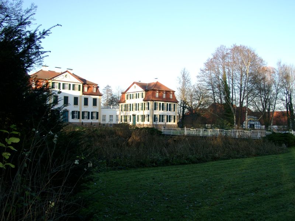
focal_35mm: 34
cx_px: 148
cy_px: 110
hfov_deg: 54.0
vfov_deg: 41.8
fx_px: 290
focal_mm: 7.13
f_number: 2.8
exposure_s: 1/322
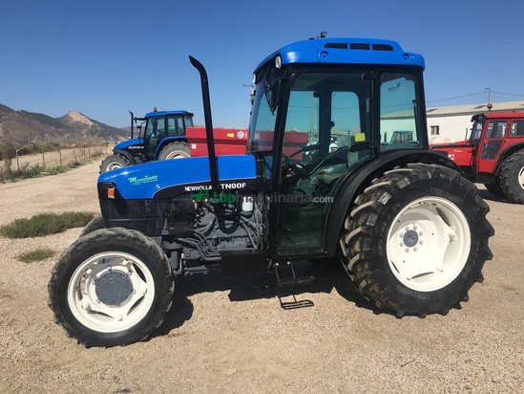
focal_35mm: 29
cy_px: 197
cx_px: 262
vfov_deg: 48.2
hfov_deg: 61.6
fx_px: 439
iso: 25
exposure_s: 1/2564
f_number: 2.2
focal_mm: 4.15
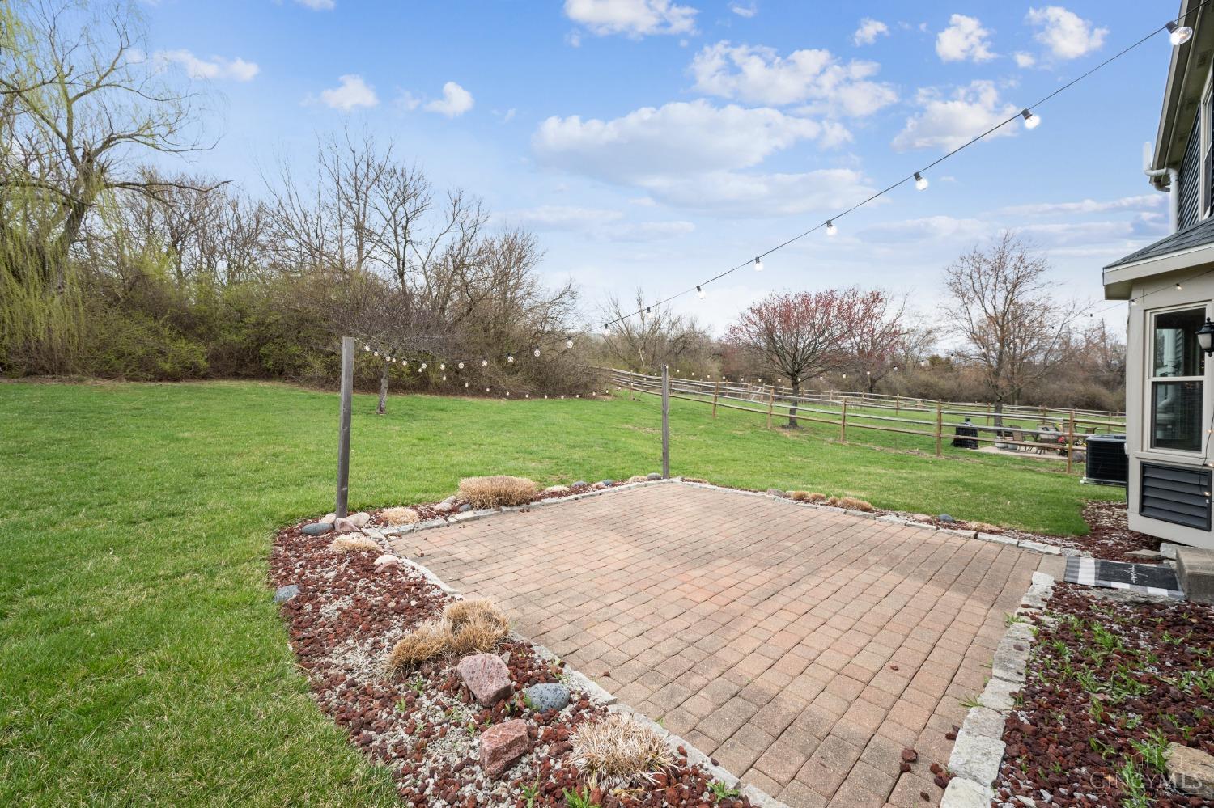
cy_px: 404
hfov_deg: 104.3
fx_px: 472
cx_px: 607
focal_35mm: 14
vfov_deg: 81.2
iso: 400
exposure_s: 1/200
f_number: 8
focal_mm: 14
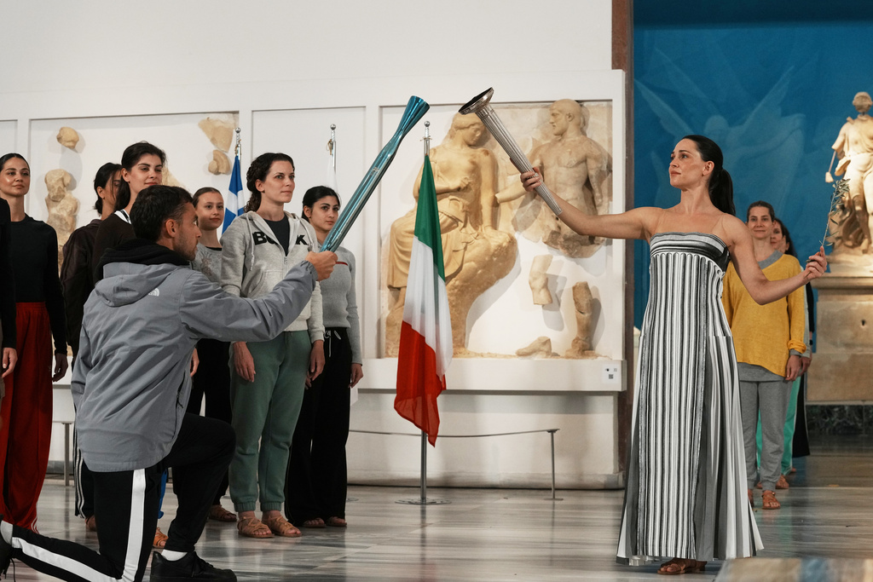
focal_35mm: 70
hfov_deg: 28.8
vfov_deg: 19.5
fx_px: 1698
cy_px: 291
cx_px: 436
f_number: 5.6
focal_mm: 70
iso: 2500
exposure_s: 1/200
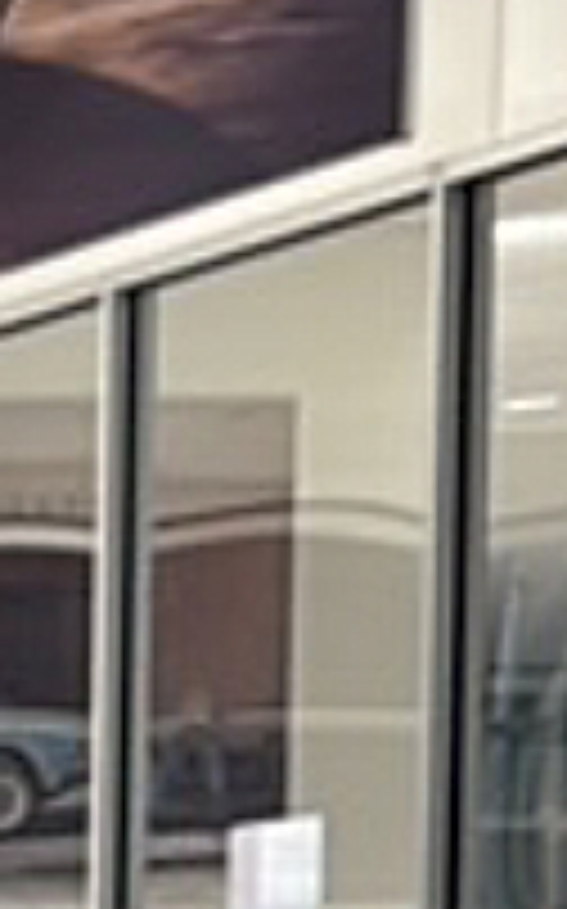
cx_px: -2686
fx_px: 5199
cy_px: 1562
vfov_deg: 9.6
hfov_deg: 4.7
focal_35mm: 210
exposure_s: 1/40
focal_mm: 6.76
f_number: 1.78
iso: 80
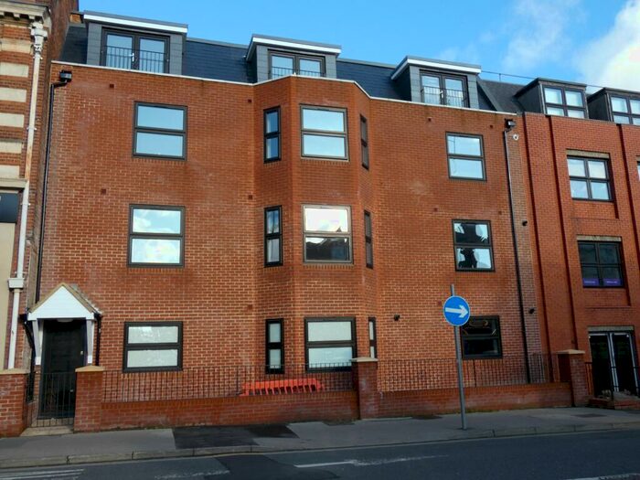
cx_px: 320
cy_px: 240
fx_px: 555
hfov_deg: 60.0
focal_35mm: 30
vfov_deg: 46.8
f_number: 3.3
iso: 80
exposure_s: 1/320
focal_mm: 5.3
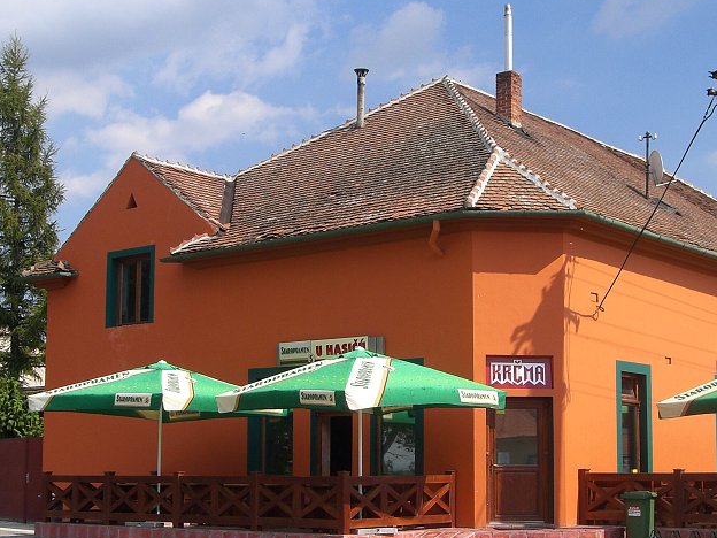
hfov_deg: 32.7
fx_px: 1222
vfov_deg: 24.8
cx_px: 404
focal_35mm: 59
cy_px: 310
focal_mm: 7.56
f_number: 4.7
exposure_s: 1/500
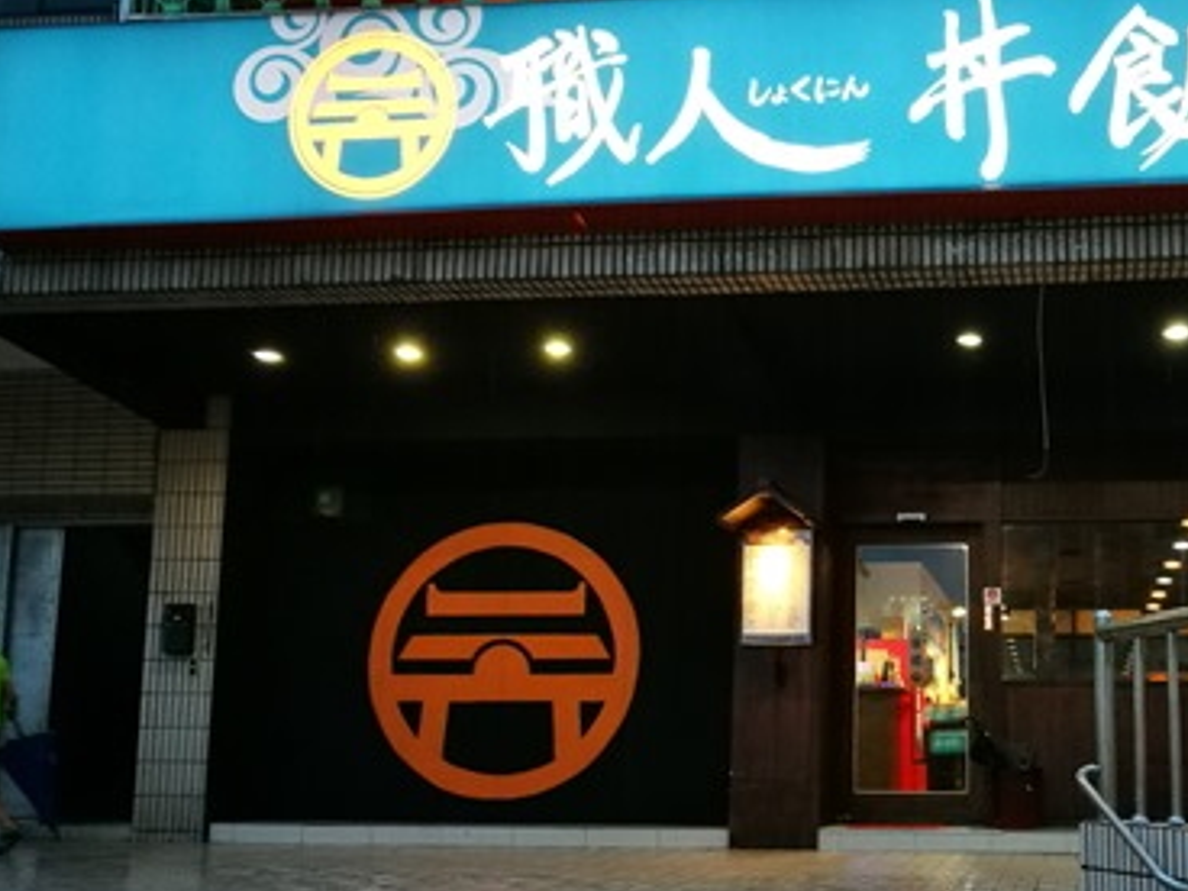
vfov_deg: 32.7
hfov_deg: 41.6
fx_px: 1510
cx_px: 901
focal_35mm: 44
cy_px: 562
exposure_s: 1/30
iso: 320
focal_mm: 4.5
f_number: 2.2
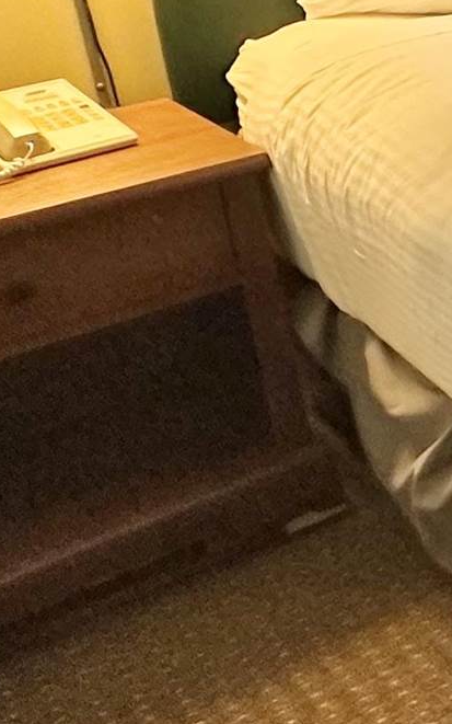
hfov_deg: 11.9
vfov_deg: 27.9
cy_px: -9
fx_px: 1360
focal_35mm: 69
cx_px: 1284
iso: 250
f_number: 2.2
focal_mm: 2.22
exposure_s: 1/60
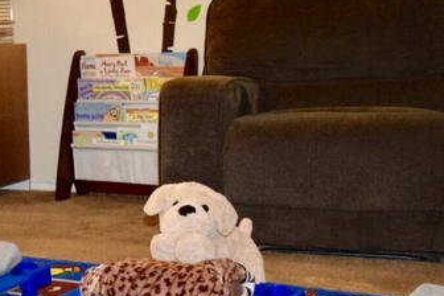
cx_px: 107
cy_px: 273
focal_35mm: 82
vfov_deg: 16.4
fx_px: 1014
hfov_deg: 24.4
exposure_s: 1/60
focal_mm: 23
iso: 3200
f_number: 3.8
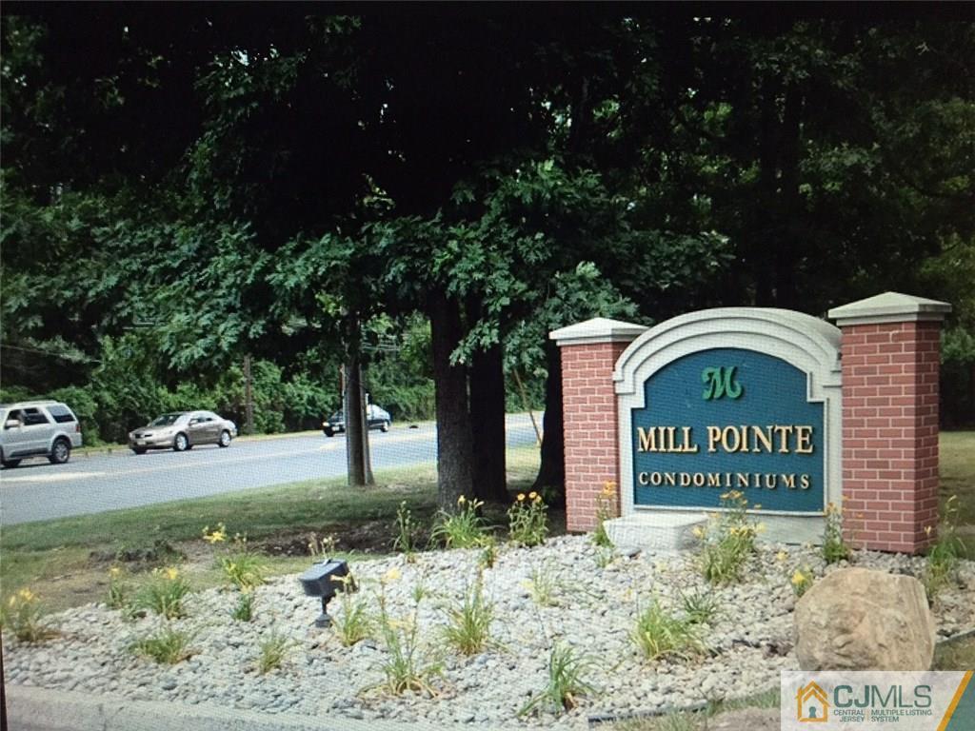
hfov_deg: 61.7
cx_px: 488
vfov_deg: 48.2
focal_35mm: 29
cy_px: 366
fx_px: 817
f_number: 2.2
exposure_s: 1/30
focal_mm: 4.15
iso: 160
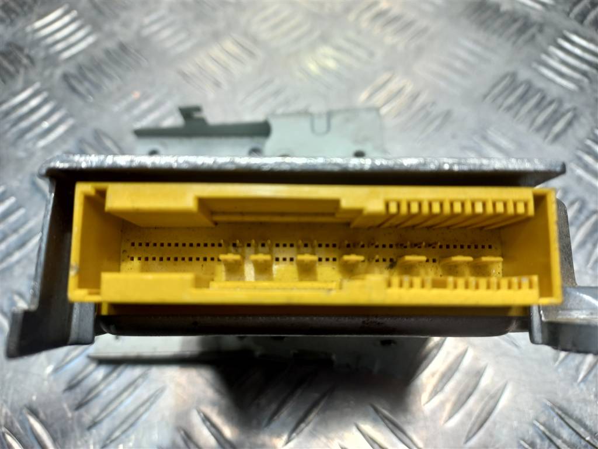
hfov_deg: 69.4
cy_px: 224
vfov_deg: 54.9
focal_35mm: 25
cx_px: 299
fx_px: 432
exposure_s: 1/50
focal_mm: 4.6
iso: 32
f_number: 1.8
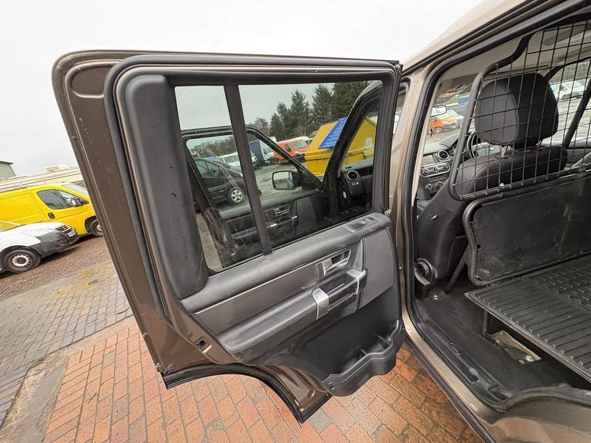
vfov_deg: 85.7
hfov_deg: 102.1
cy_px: 222
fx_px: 239
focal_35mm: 14
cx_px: 296
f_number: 2.2
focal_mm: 2.22
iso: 250
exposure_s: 1/87
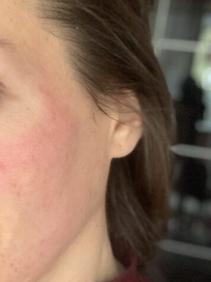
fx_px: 561
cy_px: 187
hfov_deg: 20.4
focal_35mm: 69
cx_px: -14
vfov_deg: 28.0
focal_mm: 2.87
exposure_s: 1/46
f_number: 2.2
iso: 320
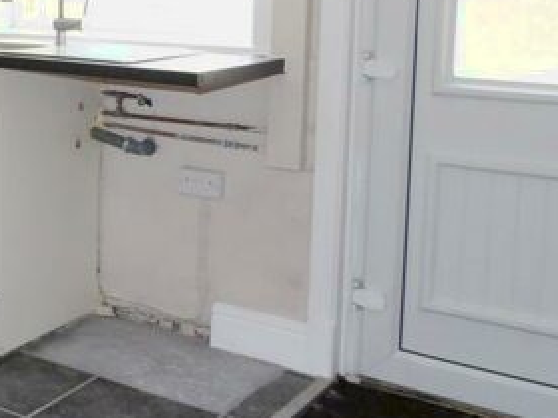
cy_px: 47
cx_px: -112
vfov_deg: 23.8
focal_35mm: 60
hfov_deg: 28.1
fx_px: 967
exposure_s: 1/60
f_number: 4.1
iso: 200
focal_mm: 4.3
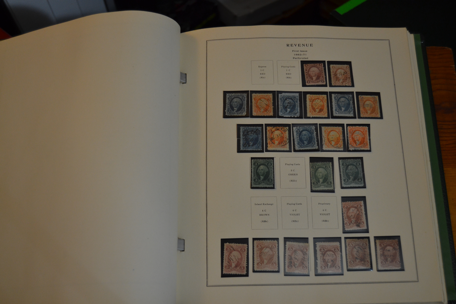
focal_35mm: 39
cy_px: 152
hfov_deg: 49.6
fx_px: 494
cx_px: 228
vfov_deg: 34.2
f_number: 4
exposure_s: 1/60
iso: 800
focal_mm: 26
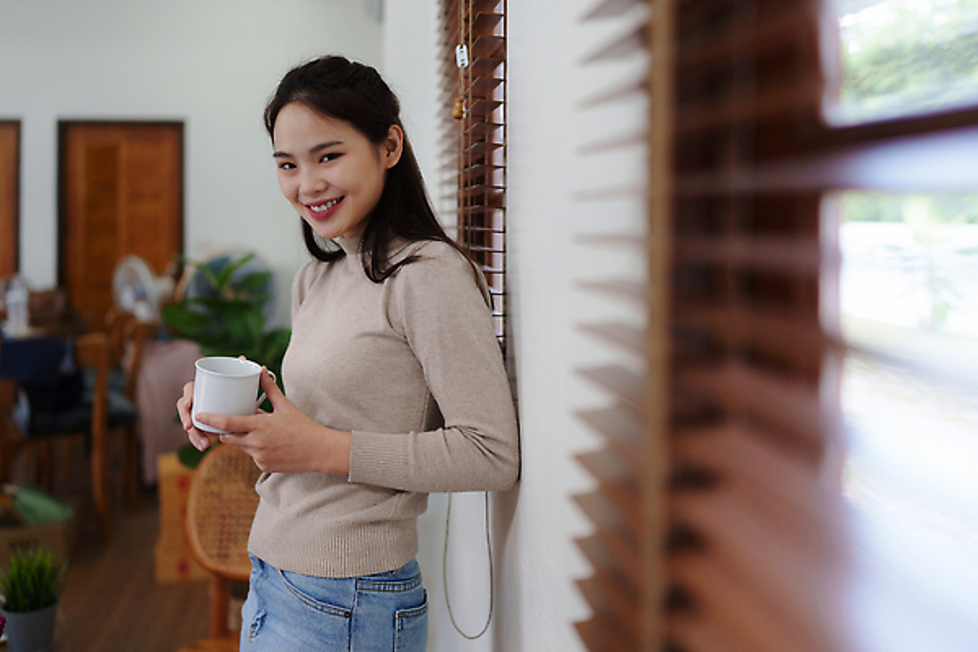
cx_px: 489
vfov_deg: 37.9
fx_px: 951
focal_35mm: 35
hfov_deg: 54.4
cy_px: 326
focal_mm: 35
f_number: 1.4
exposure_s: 1/250
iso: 160
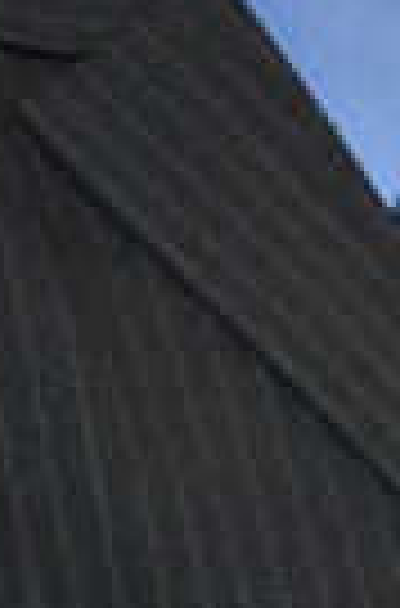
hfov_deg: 2.9
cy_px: -252
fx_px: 7959
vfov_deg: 4.3
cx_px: 499
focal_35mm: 474
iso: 800
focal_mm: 85
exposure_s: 1/60
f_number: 5.6
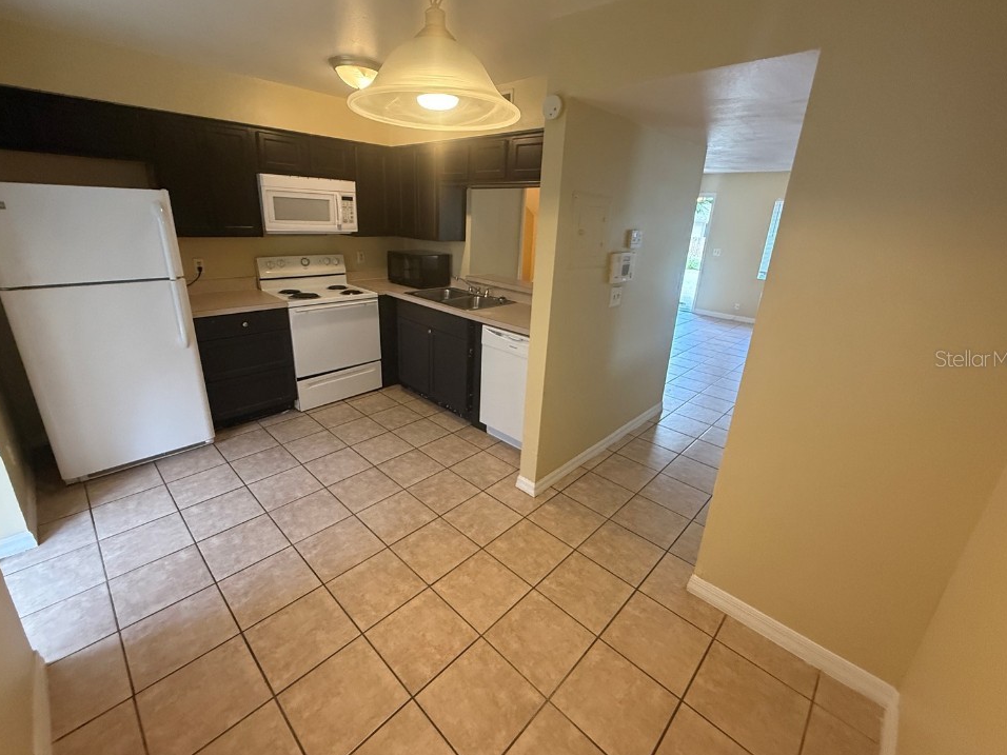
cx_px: 495
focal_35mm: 15
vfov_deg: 81.7
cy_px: 358
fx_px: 436
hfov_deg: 98.2
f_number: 2.2
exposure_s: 1/120
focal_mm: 2.22
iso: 640
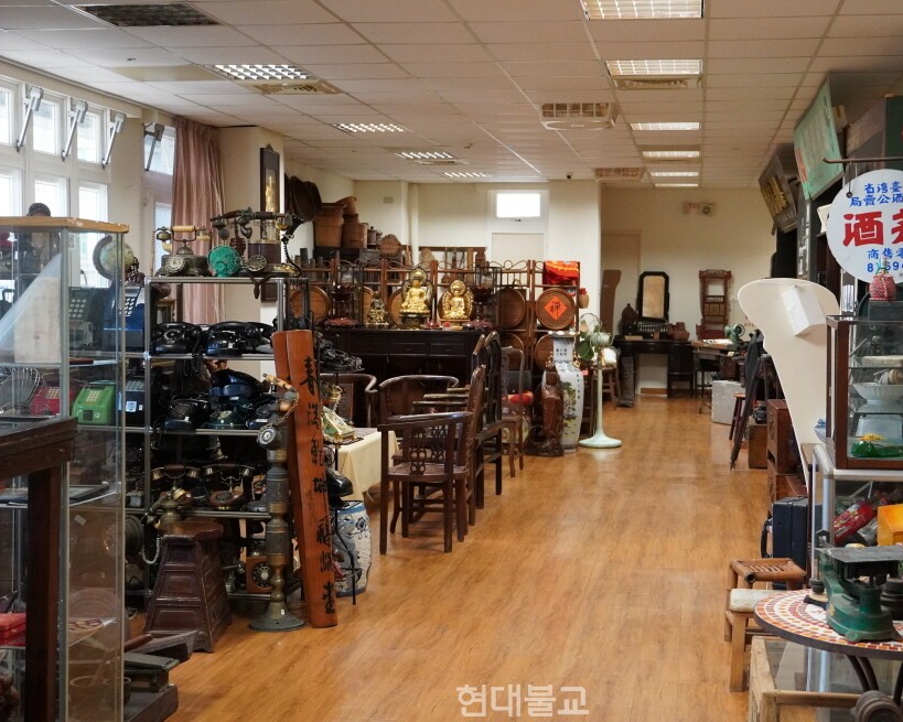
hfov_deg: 34.1
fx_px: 1470
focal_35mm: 55
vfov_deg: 27.6
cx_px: 506
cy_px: 366
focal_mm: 32
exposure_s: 1/160
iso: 4000
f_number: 4.5
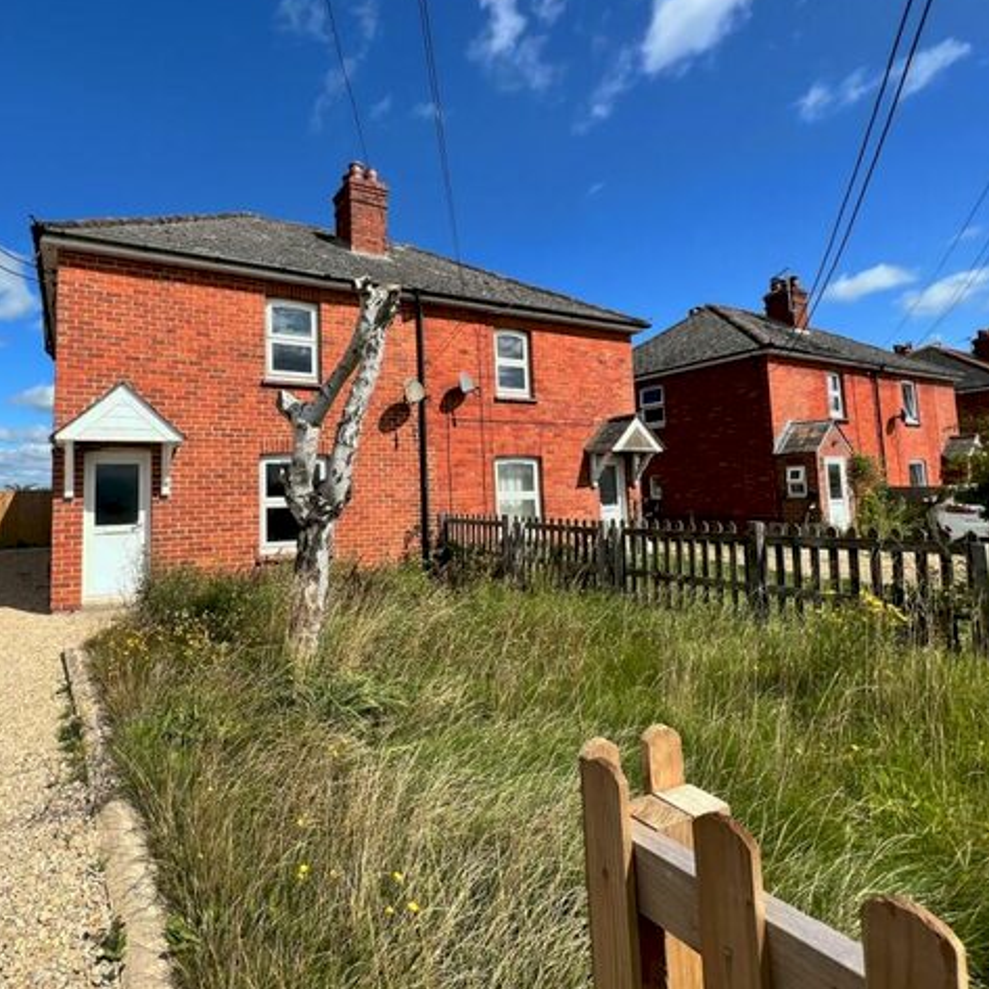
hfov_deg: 82.6
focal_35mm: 17
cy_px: 451
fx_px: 550
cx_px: 381
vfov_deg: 83.8
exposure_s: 1/2053
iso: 32
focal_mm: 1.57
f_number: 1.8
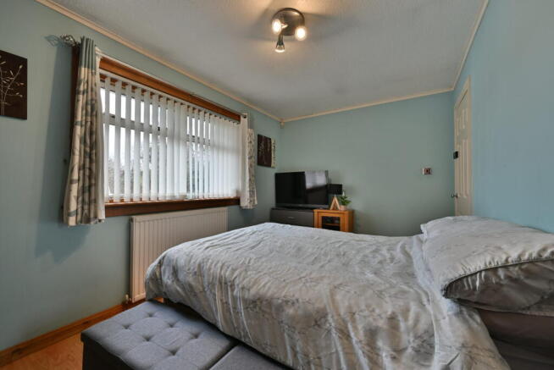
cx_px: 277
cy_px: 185
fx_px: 216
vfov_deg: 81.3
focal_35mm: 14
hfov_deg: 104.2
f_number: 11
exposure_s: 1/4
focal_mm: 14
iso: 125
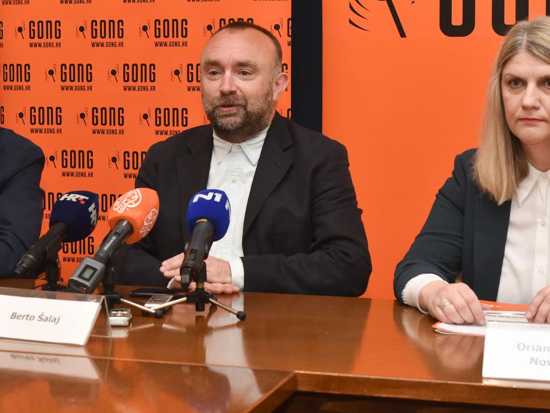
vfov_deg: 18.8
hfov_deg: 25.0
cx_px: 249
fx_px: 1239
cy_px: 127
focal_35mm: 78
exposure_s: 1/125
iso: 1600
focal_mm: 50
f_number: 7.1
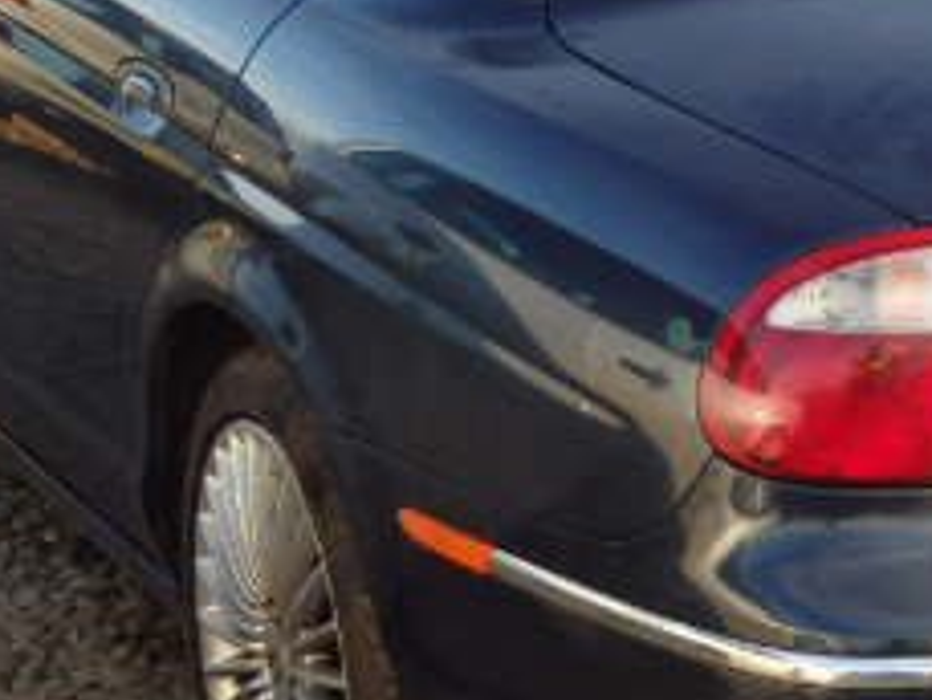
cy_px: 411
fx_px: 3691
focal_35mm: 137
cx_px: 924
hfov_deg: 14.2
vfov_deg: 10.8
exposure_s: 1/100
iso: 125
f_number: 4.9
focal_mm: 8.8
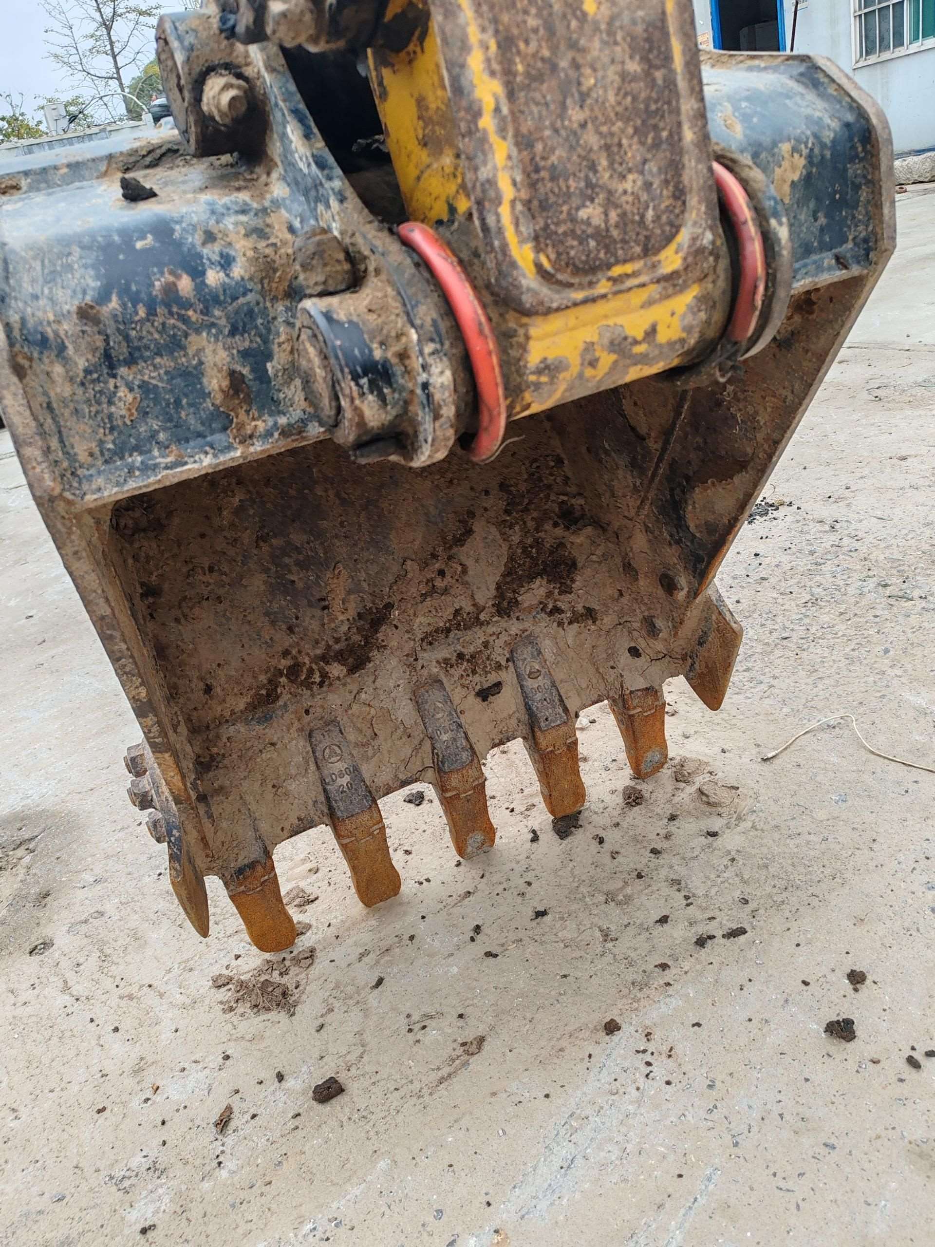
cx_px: 468
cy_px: 624
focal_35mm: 27
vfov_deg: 65.3
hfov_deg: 51.4
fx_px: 972
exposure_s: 1/213
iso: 64
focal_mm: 6.12
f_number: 1.9
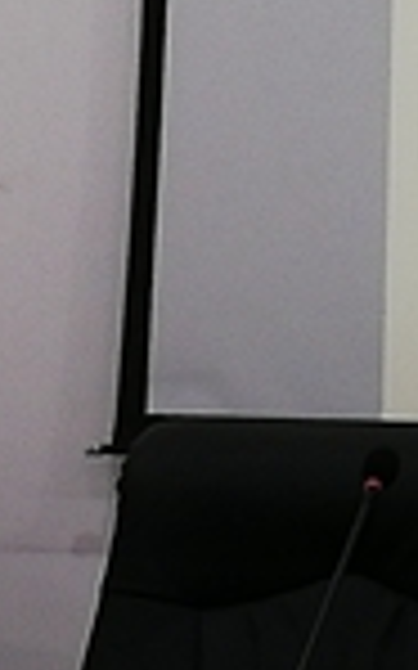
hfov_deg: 4.5
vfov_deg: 7.4
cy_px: 38
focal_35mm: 284
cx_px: 966
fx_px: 5181
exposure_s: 1/50
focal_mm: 3.81
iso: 160
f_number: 2.2
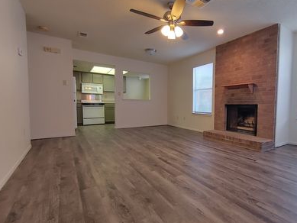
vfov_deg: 71.6
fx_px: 154
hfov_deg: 85.9
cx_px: 187
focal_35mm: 18
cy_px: 113
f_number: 2.4
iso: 100
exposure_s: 1/24
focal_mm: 1.75
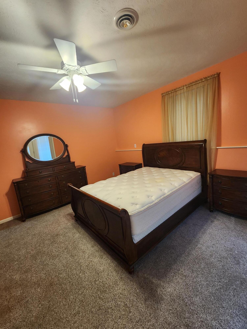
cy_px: 164
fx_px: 124
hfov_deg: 89.9
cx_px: 124
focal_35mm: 13
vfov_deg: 106.2
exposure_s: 1/40
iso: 320
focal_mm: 2.2
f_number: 2.2
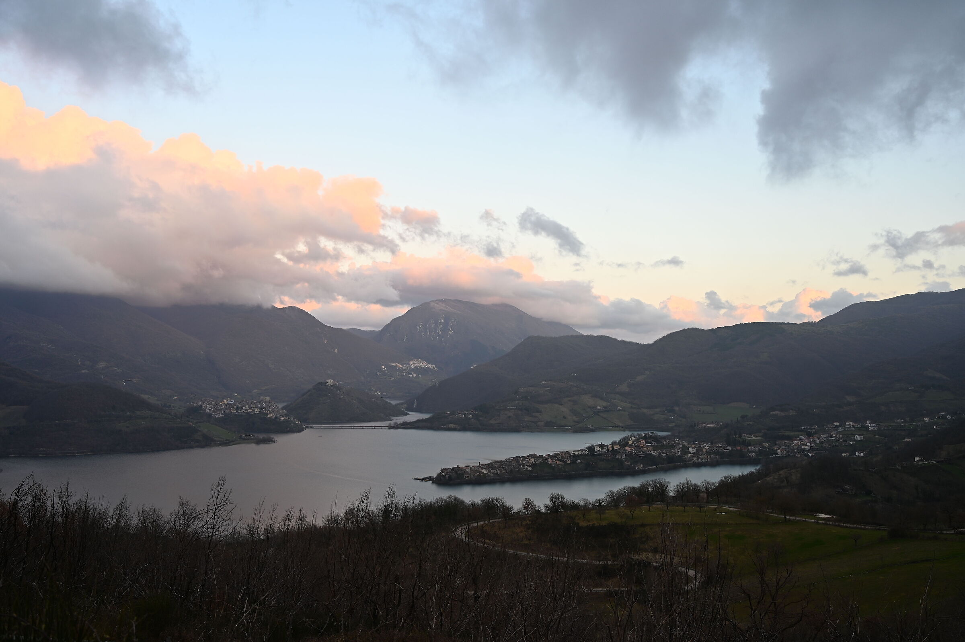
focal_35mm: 31
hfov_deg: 60.3
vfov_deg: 42.3
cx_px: 482
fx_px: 830
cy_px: 321
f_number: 4
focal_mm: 31
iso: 100
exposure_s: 1/80
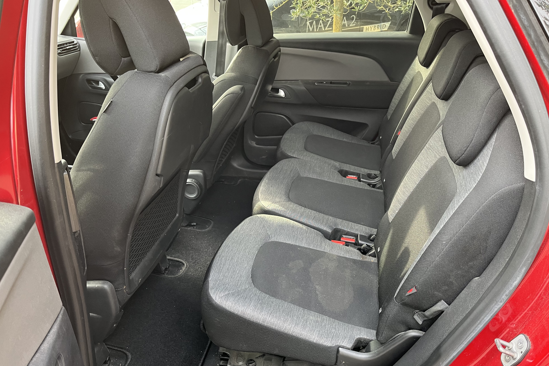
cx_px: 269
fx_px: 427
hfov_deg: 65.5
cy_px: 192
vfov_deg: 46.4
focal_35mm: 28
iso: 125
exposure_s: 1/65
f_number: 1.6
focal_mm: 5.1
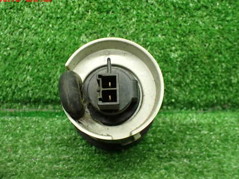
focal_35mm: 35
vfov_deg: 40.7
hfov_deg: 52.5
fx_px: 242
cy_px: 97
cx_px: 106
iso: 800
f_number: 2.3
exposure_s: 1/100
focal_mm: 5.4
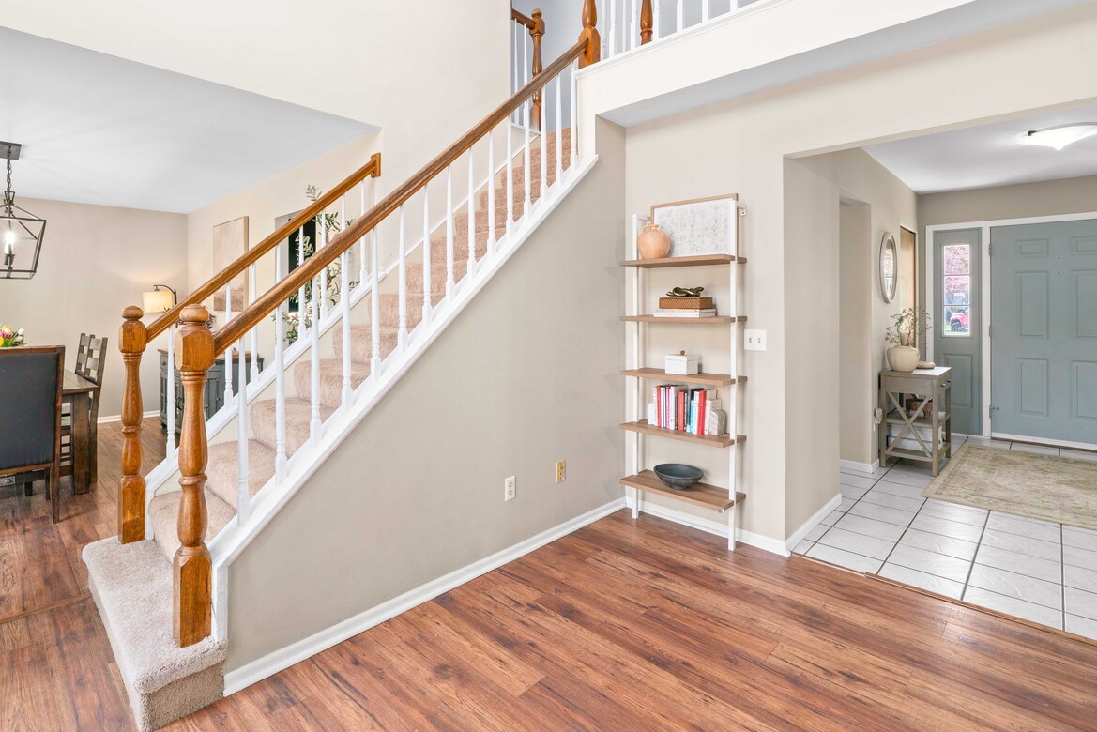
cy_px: 304
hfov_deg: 89.7
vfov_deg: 67.0
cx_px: 489
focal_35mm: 18
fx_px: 549
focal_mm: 13
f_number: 10
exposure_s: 1/1.25
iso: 200
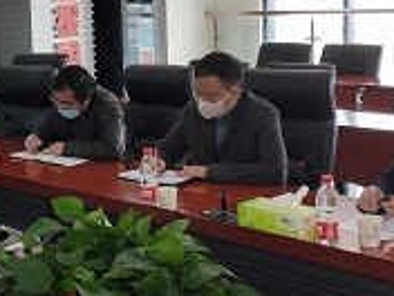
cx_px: -9
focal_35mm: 74
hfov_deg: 25.0
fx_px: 842
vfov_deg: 19.8
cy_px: 73
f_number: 1.75
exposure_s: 1/50
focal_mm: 4.77
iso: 138
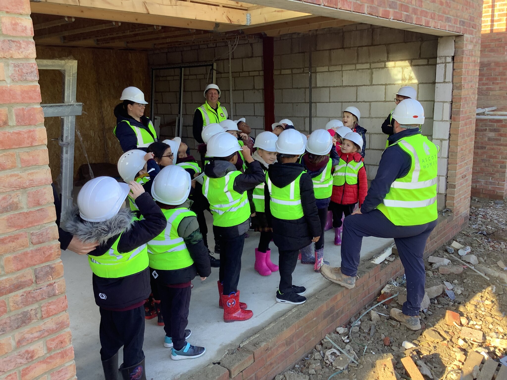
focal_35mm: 31
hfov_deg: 58.4
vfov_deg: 45.4
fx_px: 454
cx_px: 254
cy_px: 190
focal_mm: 3.3
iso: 25
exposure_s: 1/101
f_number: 2.4
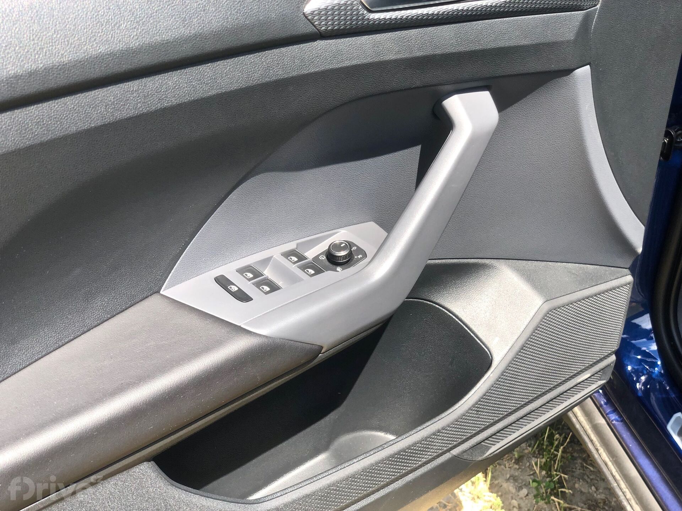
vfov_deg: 28.0
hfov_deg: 36.8
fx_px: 1024
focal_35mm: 52
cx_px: 341
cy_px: 256
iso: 16
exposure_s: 1/258
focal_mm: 6
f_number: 2.4
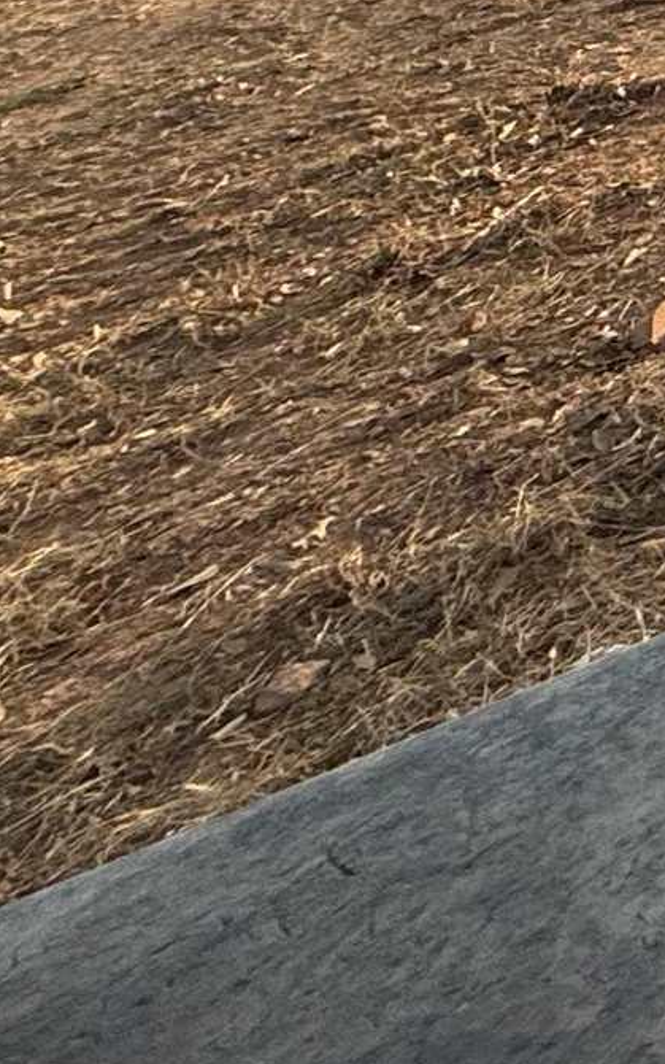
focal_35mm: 68
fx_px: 1971
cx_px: 2306
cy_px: -543
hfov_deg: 9.7
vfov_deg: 23.8
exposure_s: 1/789
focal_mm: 2.22
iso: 64
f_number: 2.2
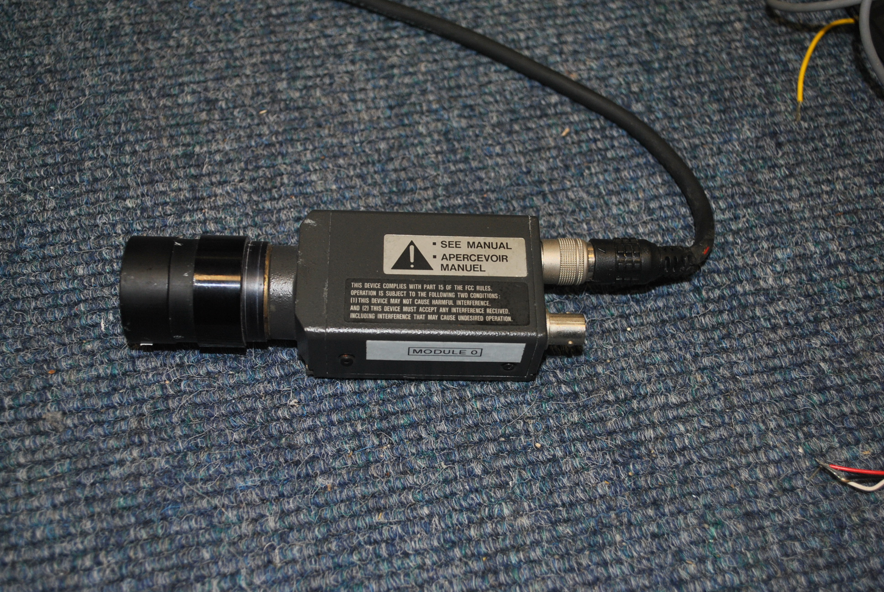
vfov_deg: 29.9
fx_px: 1106
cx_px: 442
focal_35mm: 45
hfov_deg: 43.6
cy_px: 296
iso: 200
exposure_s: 1/60
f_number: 4.5
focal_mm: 30
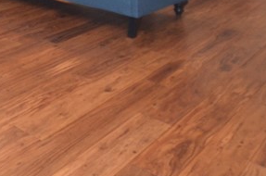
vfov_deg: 19.7
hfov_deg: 29.5
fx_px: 420
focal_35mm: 57
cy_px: -106
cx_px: -64
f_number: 4
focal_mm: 10
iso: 800
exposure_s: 1/60
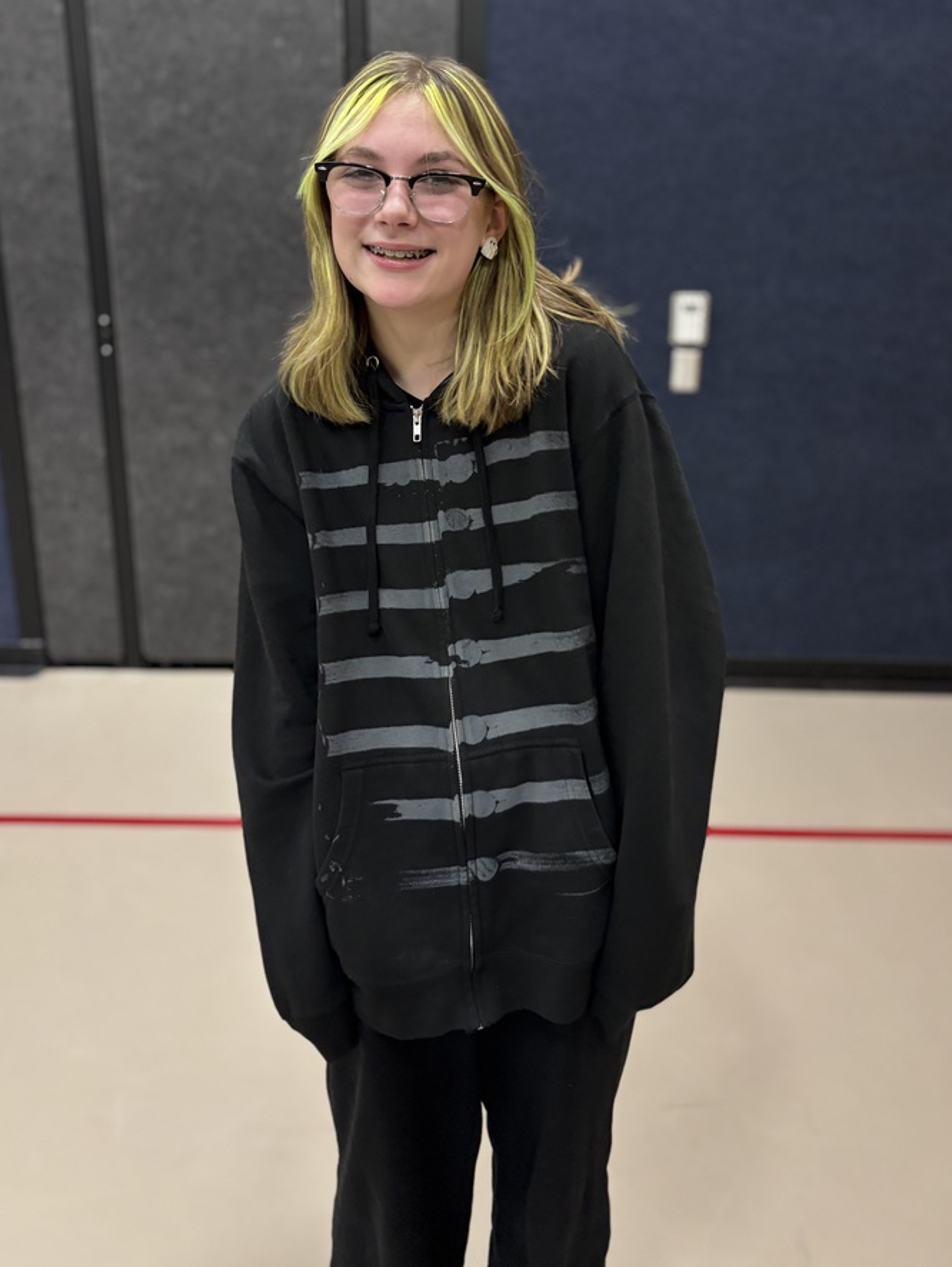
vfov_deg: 59.8
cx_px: 510
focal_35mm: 30
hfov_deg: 46.8
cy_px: 557
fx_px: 1099
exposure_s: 1/60
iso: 250
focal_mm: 5.96
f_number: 1.6
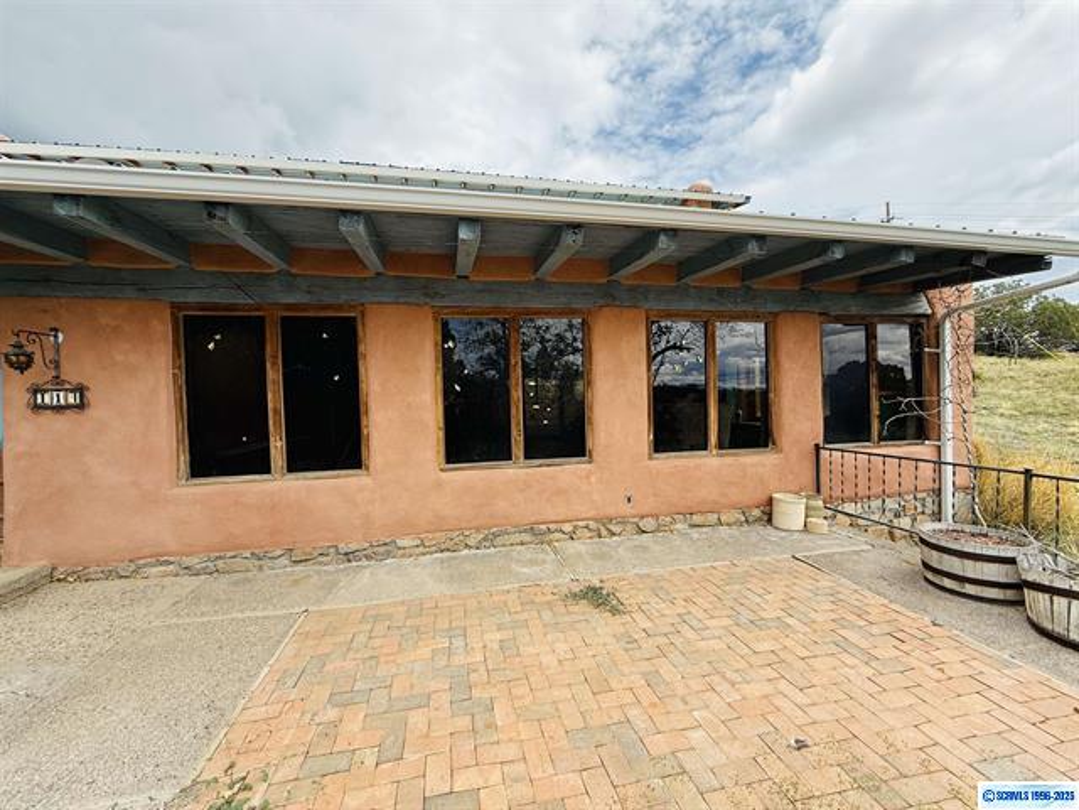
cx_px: 540
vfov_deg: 85.7
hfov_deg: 102.1
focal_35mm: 14
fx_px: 436
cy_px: 405
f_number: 2.2
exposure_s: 1/535
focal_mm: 2.22
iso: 50
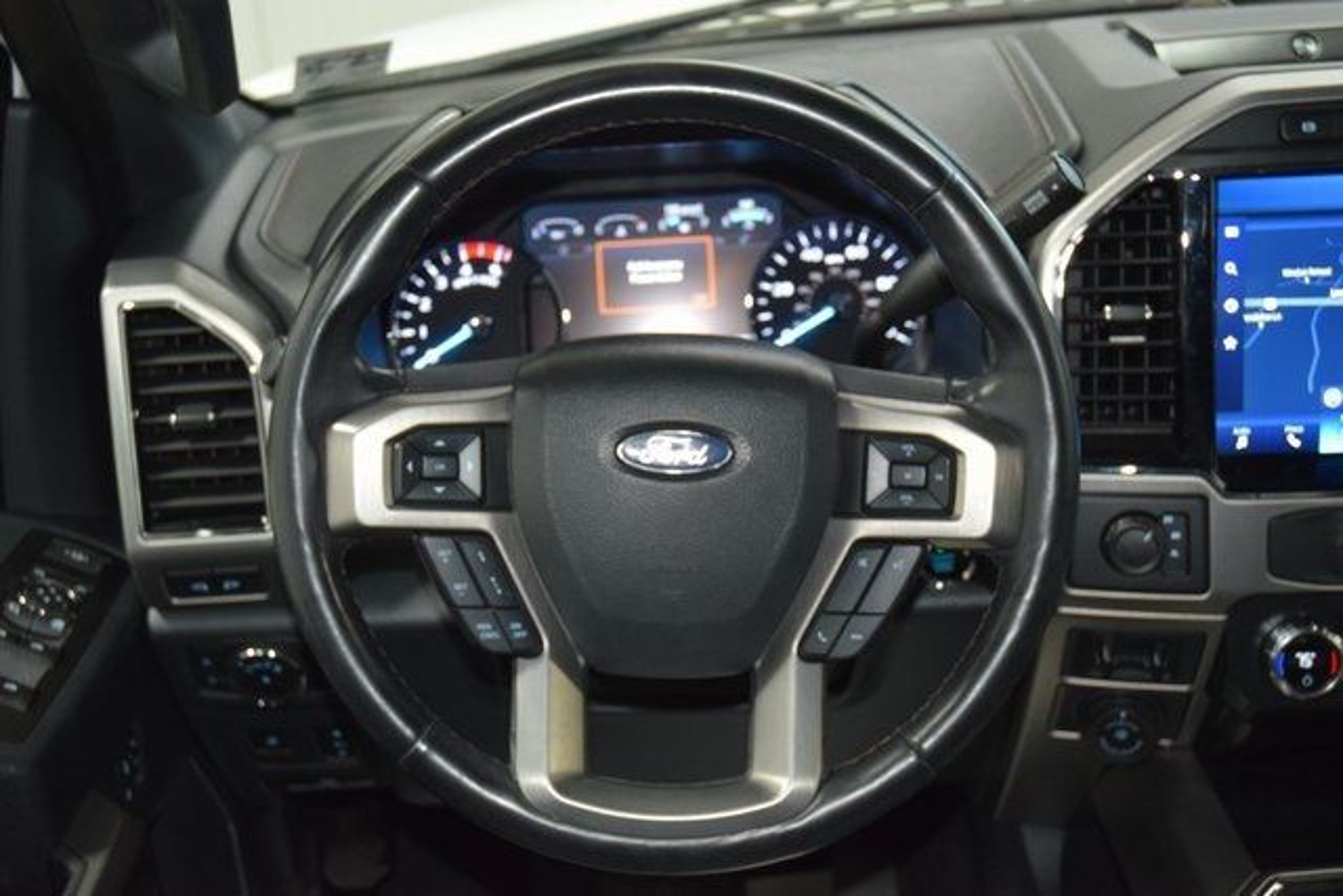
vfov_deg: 29.0
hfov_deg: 42.3
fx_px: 1735
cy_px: 448
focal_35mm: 46
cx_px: 672
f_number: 4
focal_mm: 31
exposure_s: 1/50
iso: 2000
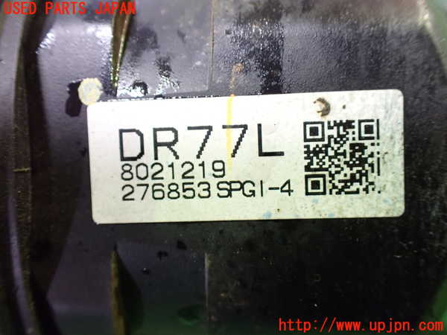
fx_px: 387
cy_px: 168
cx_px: 224
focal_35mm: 30
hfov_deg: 60.0
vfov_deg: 46.8
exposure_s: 1/30
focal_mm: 5.4
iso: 1250
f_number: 2.3
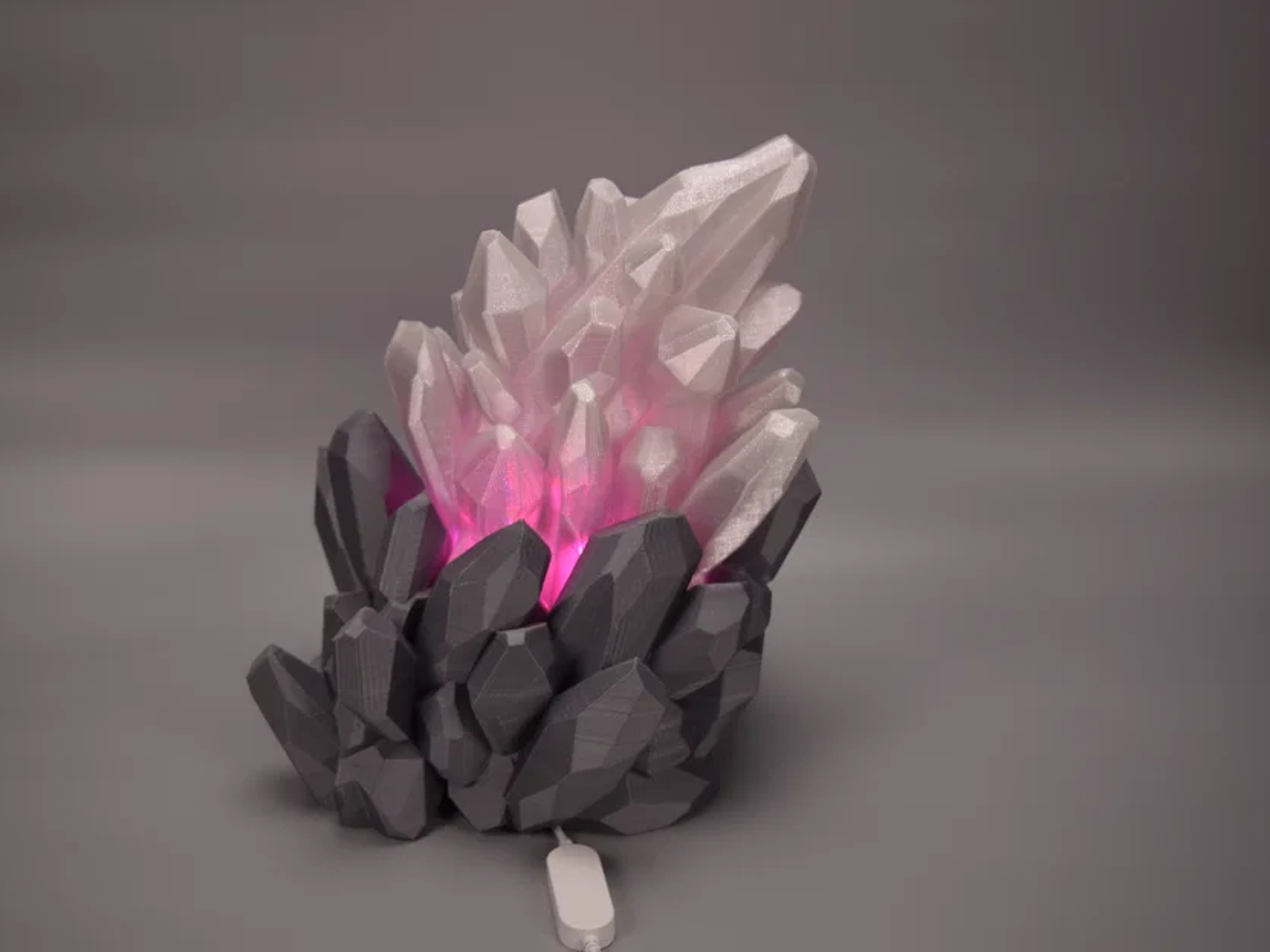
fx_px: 1431
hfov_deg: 47.8
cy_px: 476
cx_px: 566
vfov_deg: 36.8
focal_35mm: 39
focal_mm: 24
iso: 100
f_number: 4
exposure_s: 1/50
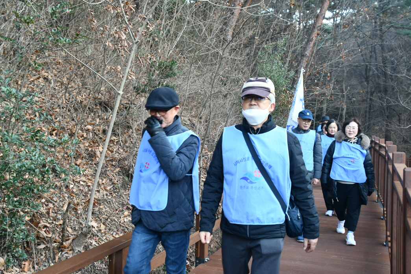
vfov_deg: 36.9
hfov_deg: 53.1
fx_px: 411
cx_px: 206
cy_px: 137
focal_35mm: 36
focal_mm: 24
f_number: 4.5
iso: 1000
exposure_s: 1/80
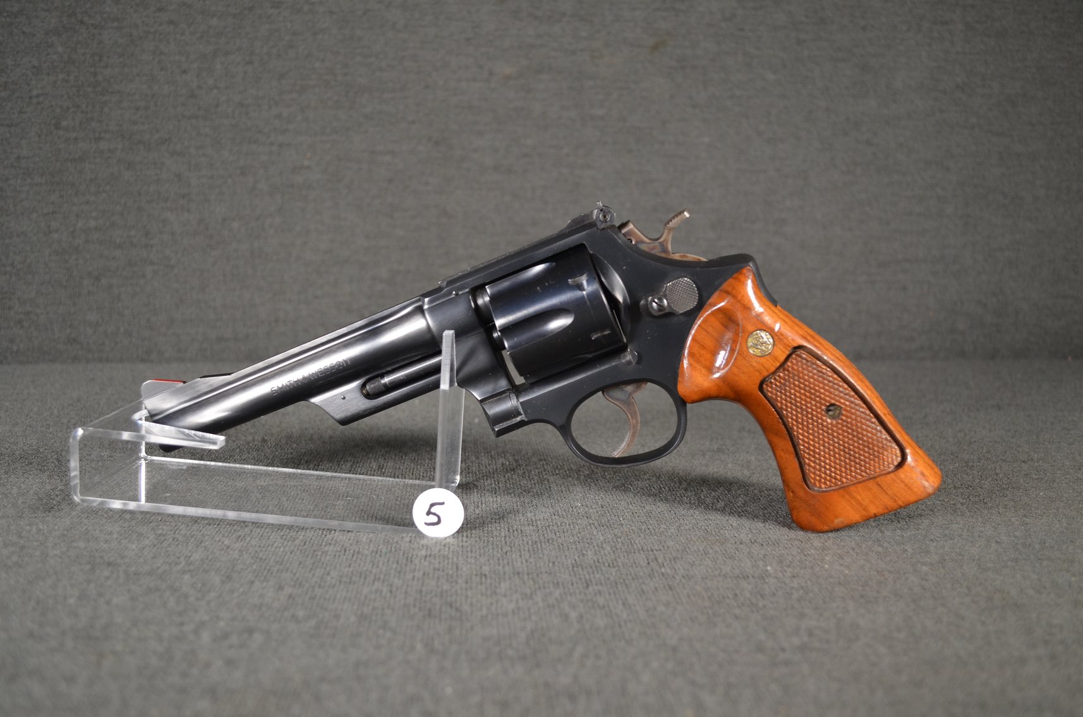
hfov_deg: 57.3
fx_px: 991
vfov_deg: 39.8
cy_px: 358
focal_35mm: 33
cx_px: 542
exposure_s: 1/60
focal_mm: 22
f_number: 4
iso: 400
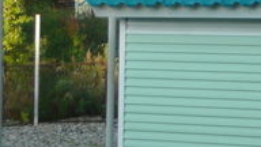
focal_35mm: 263
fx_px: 1820
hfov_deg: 7.9
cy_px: 8
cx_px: 457
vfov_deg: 4.6
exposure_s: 1/125
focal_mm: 9.5
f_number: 4.4
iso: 125
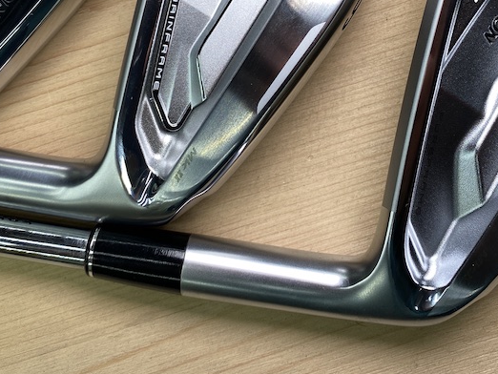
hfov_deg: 37.5
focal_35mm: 51
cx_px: 266
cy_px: 31
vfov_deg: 27.5
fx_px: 734
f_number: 1.8
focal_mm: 4.25
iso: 32
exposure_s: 1/120
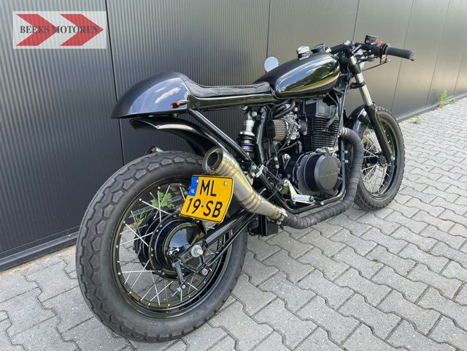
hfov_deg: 67.3
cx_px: 234
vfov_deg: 53.1
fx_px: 351
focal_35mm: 26
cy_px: 176
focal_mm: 4.2
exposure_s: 1/130
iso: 32
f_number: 1.6
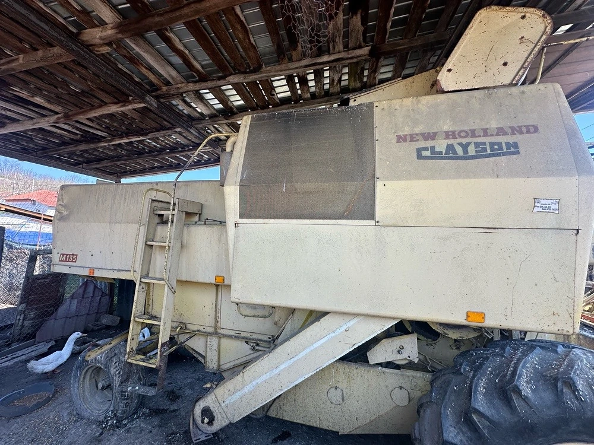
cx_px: 297
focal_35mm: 14
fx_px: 240
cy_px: 222
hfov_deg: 102.1
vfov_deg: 85.7
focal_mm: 2.22
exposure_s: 1/291
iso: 40
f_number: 2.2
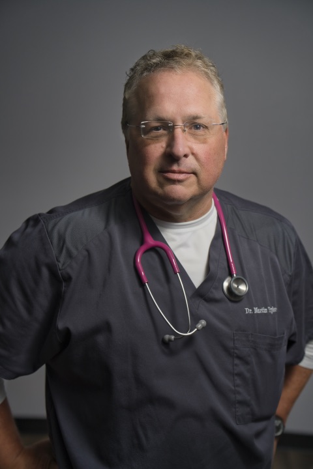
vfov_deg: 38.9
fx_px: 665
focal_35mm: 51
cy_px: 234
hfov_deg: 26.5
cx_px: 156
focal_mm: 51
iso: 125
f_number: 3.2
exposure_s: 1/160
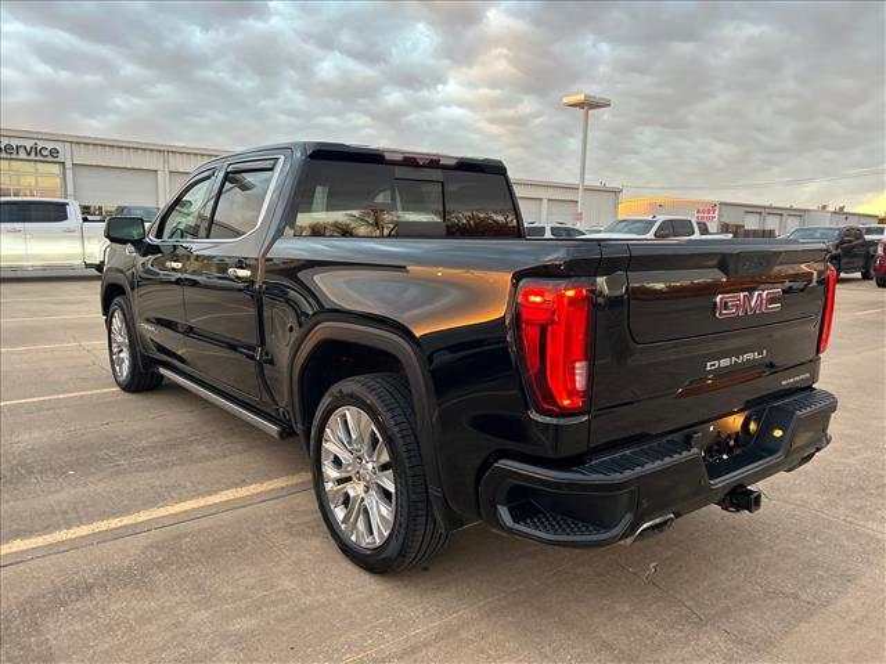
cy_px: 332
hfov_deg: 67.3
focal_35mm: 26
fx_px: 665
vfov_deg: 53.1
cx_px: 443
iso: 125
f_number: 1.5
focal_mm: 5.7
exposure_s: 1/86
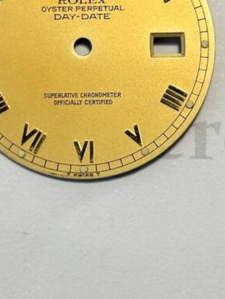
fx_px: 476
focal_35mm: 55
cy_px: 47
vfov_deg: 33.6
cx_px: 82
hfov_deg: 26.5
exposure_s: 1/100
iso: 40
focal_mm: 5.7
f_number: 1.5
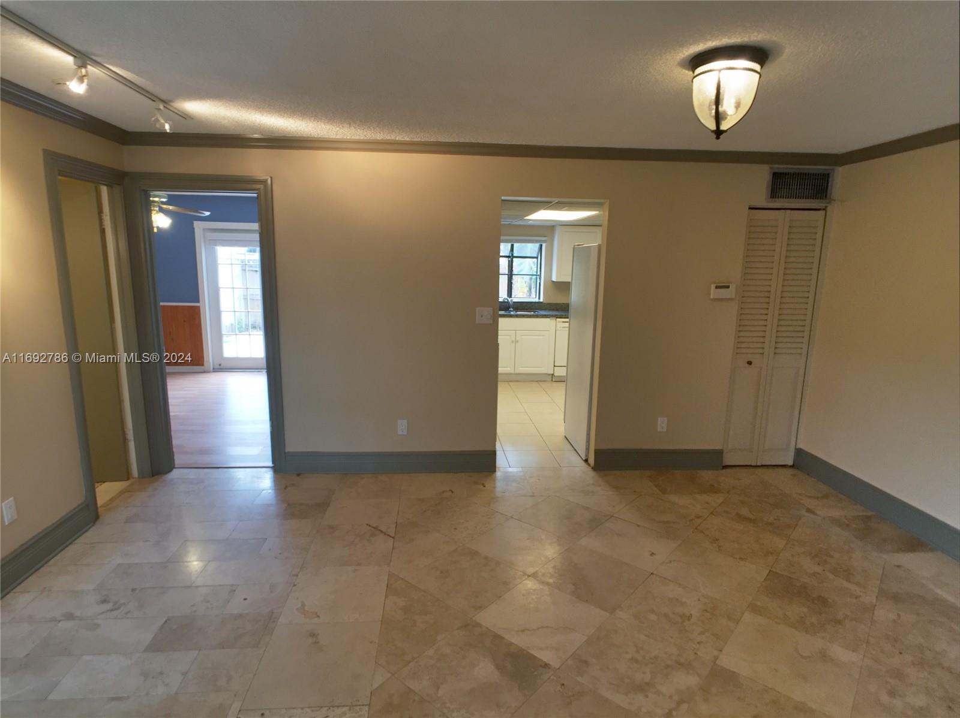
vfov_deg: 48.2
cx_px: 480
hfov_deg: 61.7
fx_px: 804
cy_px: 359
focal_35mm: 29
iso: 32
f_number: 2.2
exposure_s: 1/30
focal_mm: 4.15
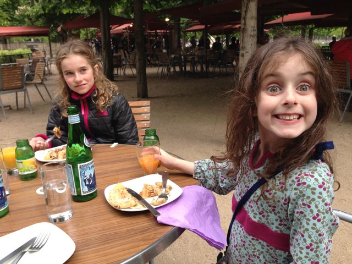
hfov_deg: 55.4
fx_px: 336
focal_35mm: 33
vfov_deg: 42.9
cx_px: 176
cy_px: 132
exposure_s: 1/369
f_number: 2.4
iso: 50
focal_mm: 4.12
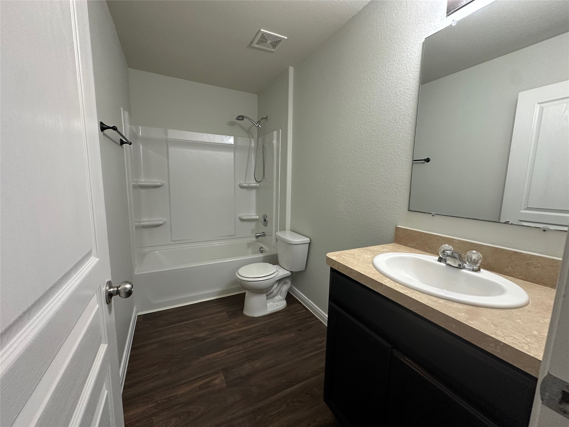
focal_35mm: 14
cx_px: 284
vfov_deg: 85.7
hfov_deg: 102.1
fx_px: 230
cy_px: 214
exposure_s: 1/60
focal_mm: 2.22
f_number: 2.2
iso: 250
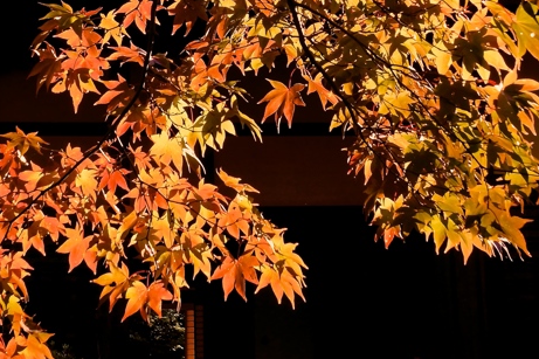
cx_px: 229
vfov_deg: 16.7
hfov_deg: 25.3
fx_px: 1197
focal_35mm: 80
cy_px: 14
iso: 200
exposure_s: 1/160
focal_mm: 24
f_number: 8
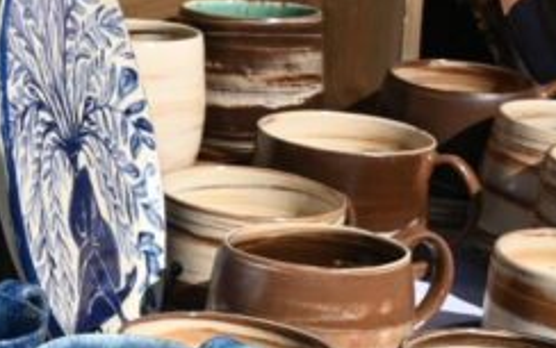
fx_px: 2851
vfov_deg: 7.0
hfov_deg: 10.3
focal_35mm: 188
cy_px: 222
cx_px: -554
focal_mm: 44
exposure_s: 1/800
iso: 640
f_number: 14
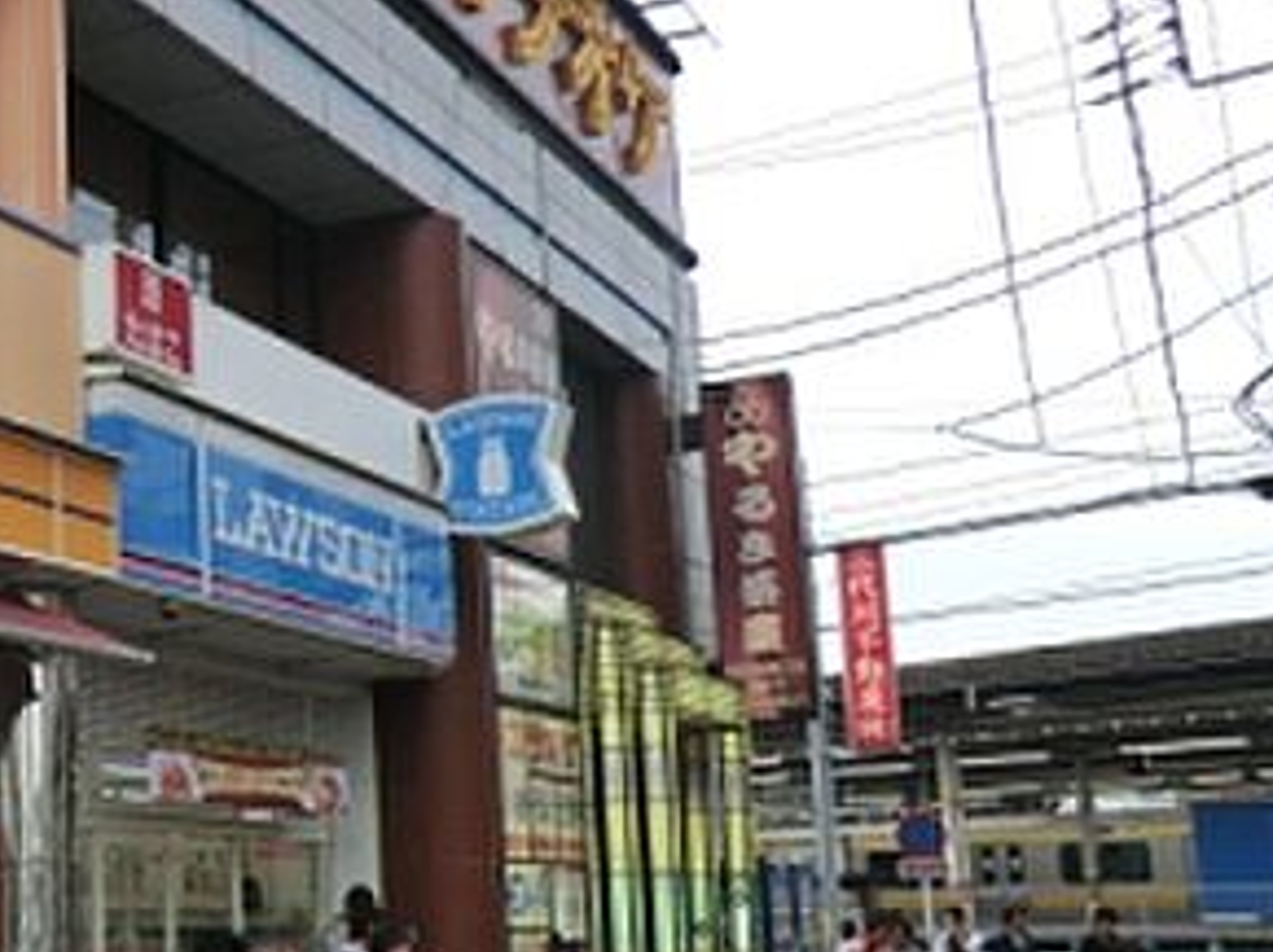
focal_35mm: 53
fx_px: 1947
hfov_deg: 33.4
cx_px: 22
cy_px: 557
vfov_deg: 27.4
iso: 80
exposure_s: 1/200
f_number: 3.2
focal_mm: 4.3
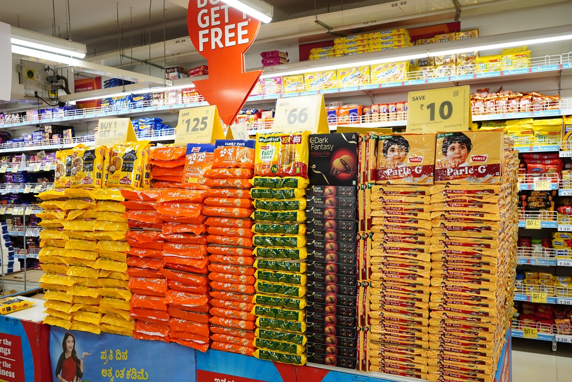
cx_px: 286
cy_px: 191
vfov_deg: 43.6
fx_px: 477
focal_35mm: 30
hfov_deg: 61.9
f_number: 5
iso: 500
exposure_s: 1/50
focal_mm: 30
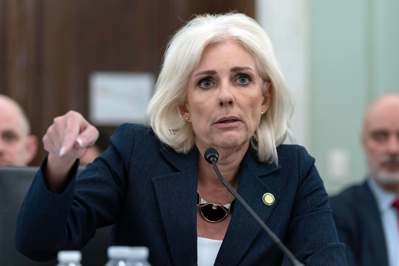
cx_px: 200
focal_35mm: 129
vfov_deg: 10.6
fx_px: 1430
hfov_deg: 15.9
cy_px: 133
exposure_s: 1/250
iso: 3200
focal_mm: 129
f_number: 3.5
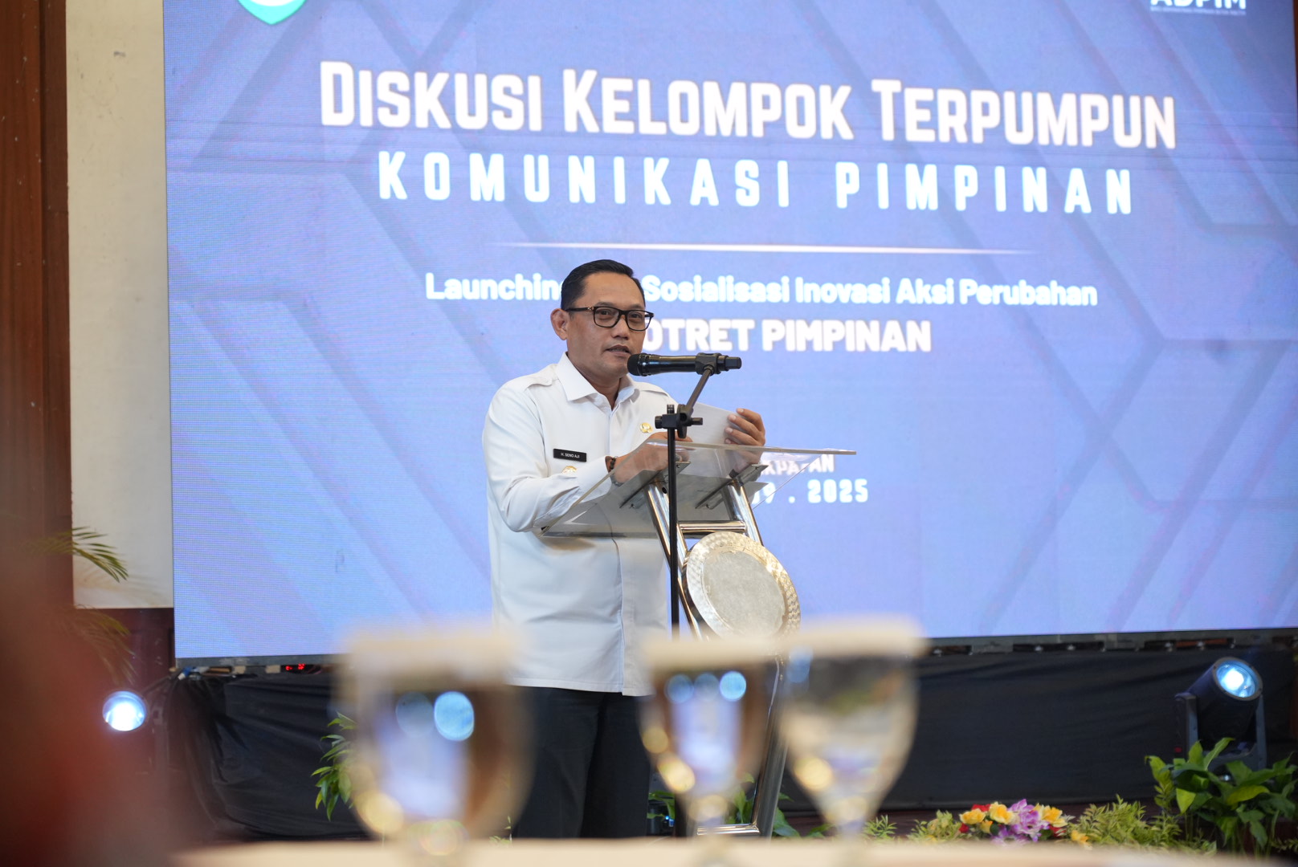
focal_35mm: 88
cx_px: 649
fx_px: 3175
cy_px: 434
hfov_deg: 23.1
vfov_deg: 15.6
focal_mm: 88
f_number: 4
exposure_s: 1/160
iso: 2500
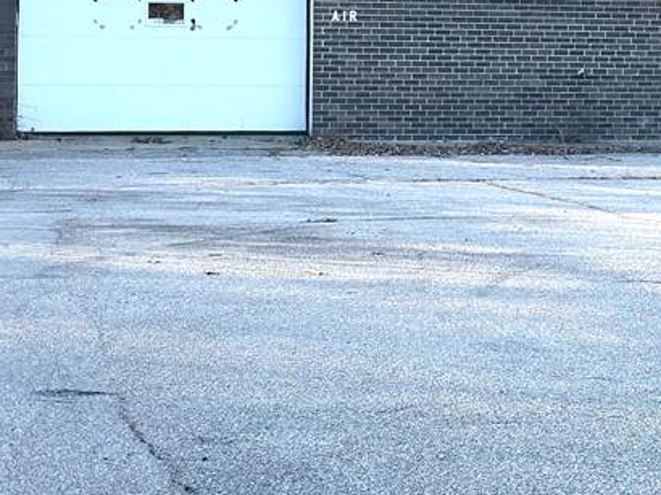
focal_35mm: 120
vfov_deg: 12.2
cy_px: 6
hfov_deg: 16.2
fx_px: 2290
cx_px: 605
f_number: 1.78
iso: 80
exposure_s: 1/1695
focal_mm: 6.86
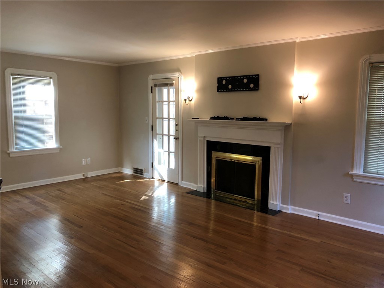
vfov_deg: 49.7
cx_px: 192
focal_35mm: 28
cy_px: 144
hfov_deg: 63.4
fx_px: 311
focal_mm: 4
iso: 80
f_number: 1.8
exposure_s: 1/15
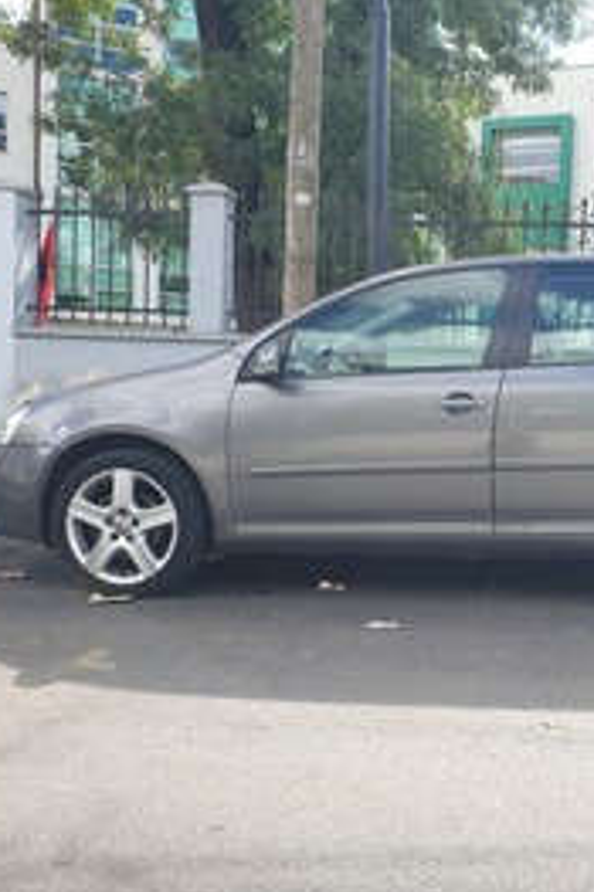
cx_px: 455
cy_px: 451
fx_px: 917
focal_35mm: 37
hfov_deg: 35.0
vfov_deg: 51.9
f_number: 2.4
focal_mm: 4.3
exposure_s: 1/382
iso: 50
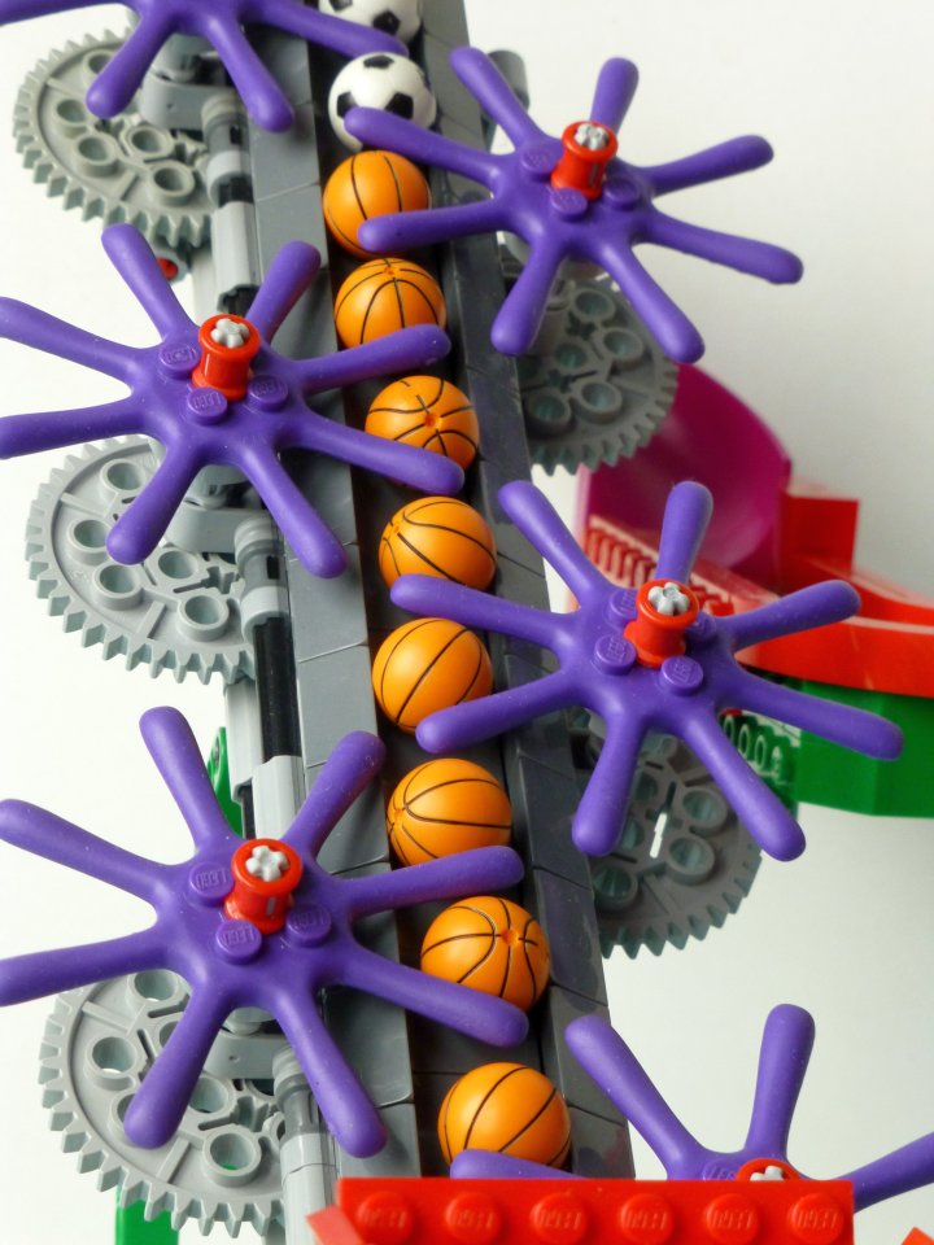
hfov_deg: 13.6
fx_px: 3921
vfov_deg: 18.0
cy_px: 622
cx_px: 467
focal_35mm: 109
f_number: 5.3
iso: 400
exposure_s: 1/20
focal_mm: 19.4
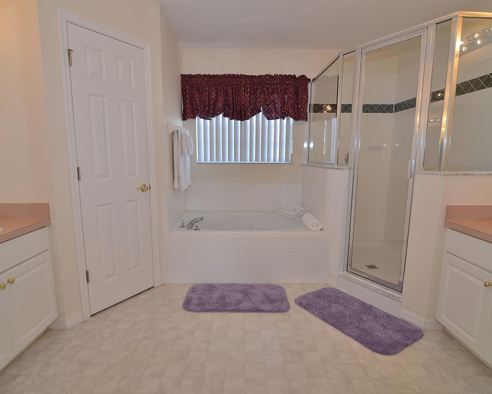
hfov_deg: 81.5
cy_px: 199
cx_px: 241
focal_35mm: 20
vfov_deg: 69.2
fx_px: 285
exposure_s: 1/60
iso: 160
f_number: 4.5
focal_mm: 11
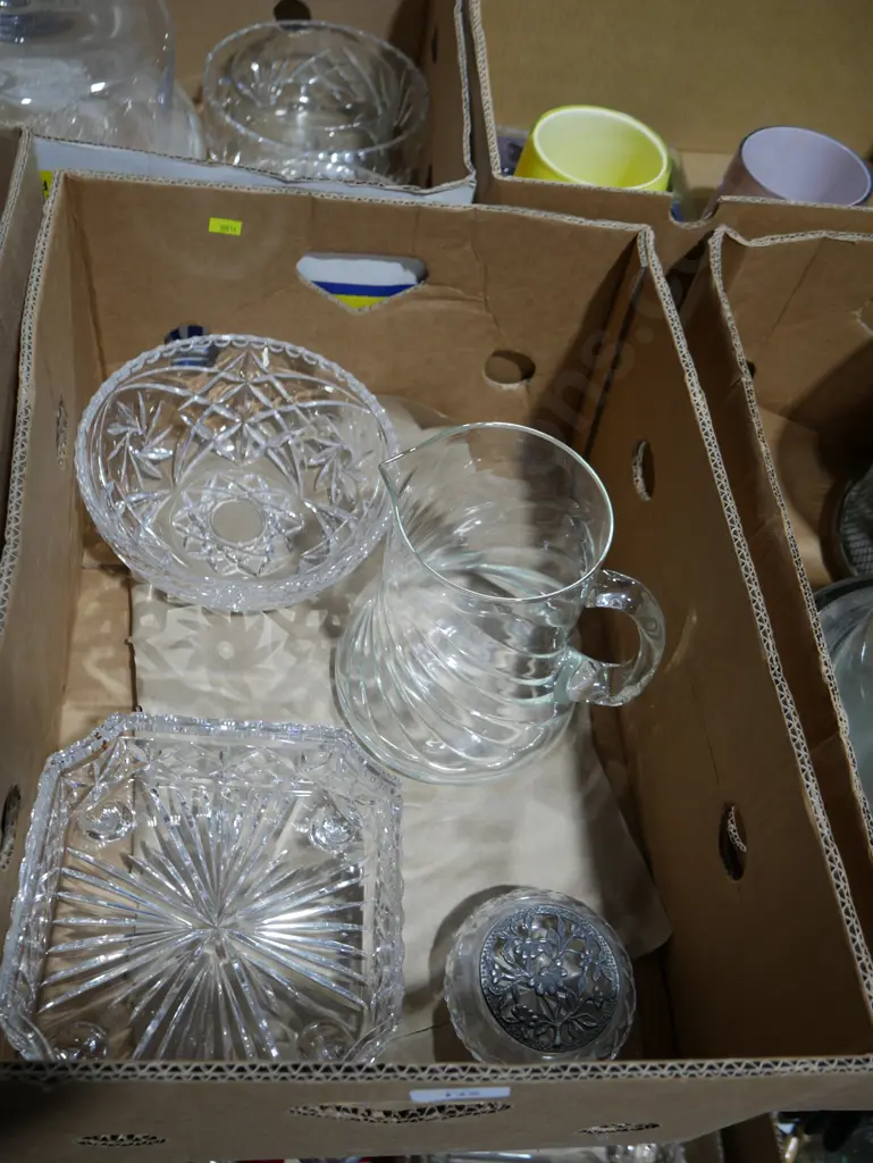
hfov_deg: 44.2
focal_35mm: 32
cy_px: 582
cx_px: 436
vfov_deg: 56.8
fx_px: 1075
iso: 200
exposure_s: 1/80
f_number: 3.6
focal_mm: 16
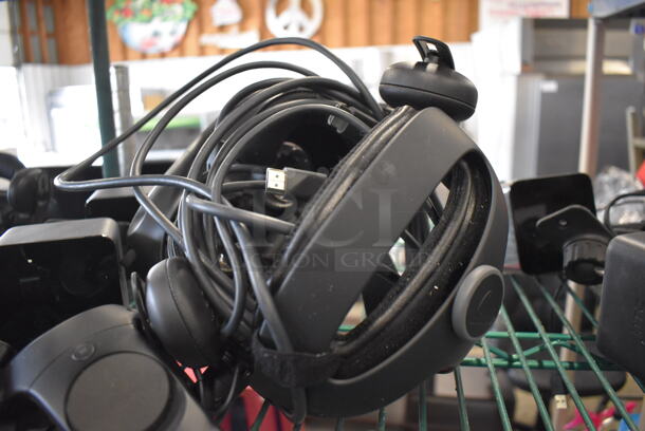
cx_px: 322
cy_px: 216
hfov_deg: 67.3
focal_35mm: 27
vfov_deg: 48.0
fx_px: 484
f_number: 3.5
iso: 3200
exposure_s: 1/125
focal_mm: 18
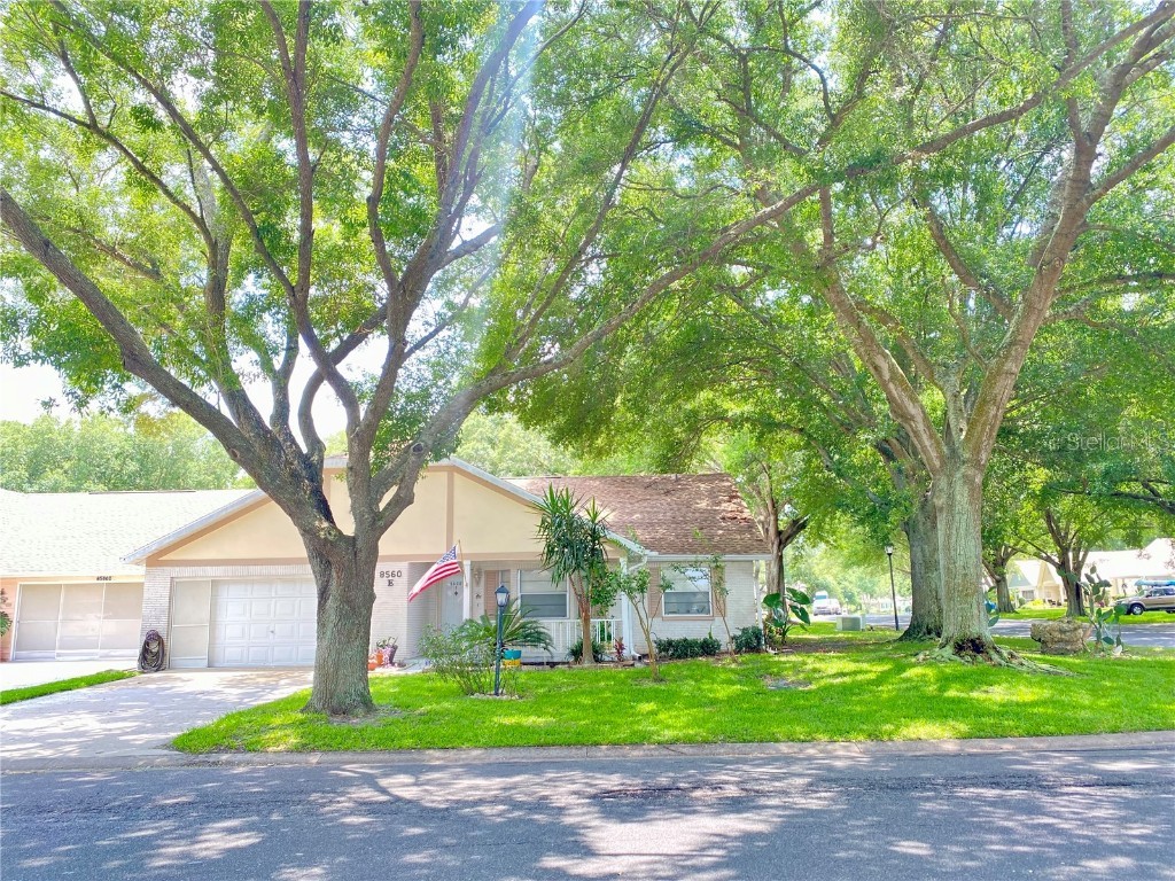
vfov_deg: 53.1
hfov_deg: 67.3
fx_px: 883
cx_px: 588
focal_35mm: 26
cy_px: 440
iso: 40
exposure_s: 1/121
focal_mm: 4.25
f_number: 1.8
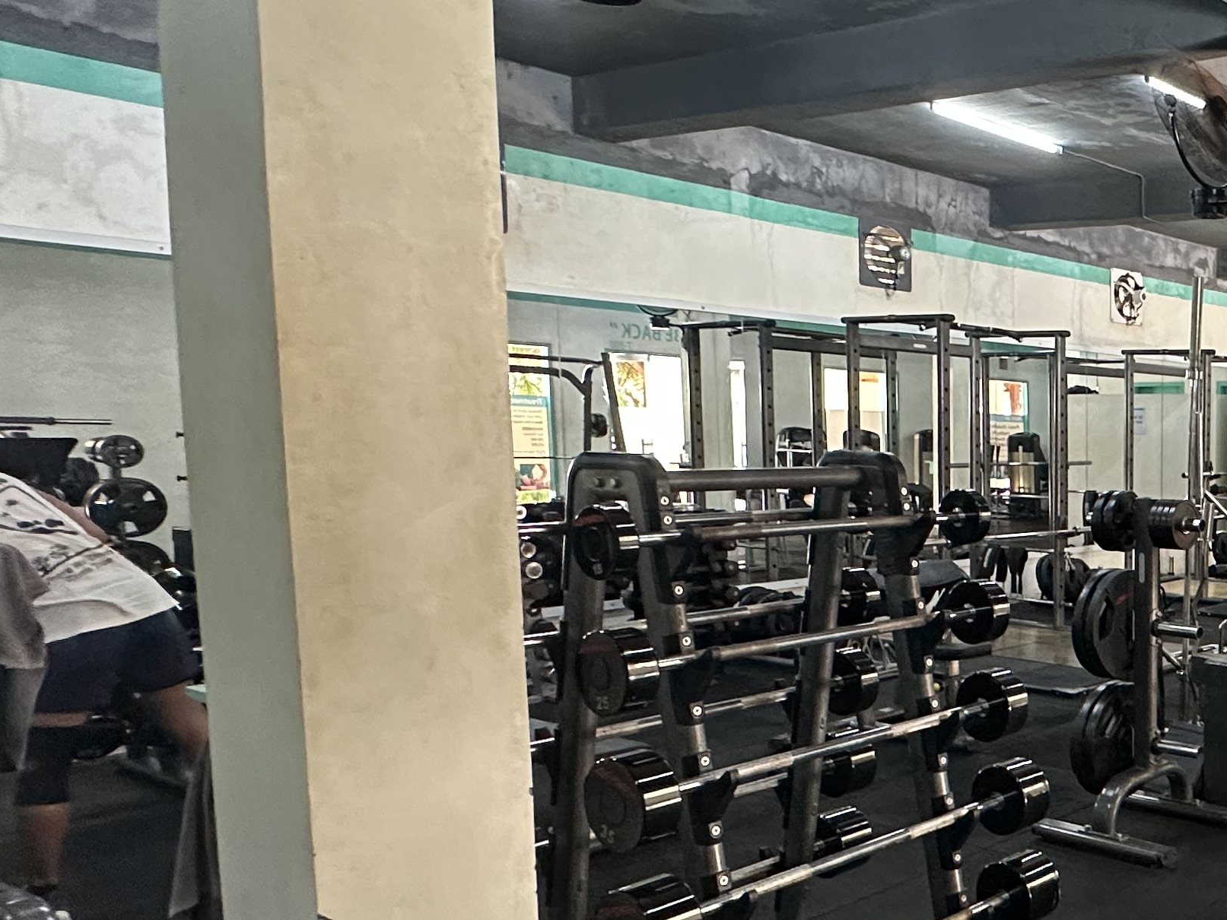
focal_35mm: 35
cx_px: 1324
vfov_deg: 40.5
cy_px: 566
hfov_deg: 42.4
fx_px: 1241
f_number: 2.2
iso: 500
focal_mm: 2.22
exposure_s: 1/50
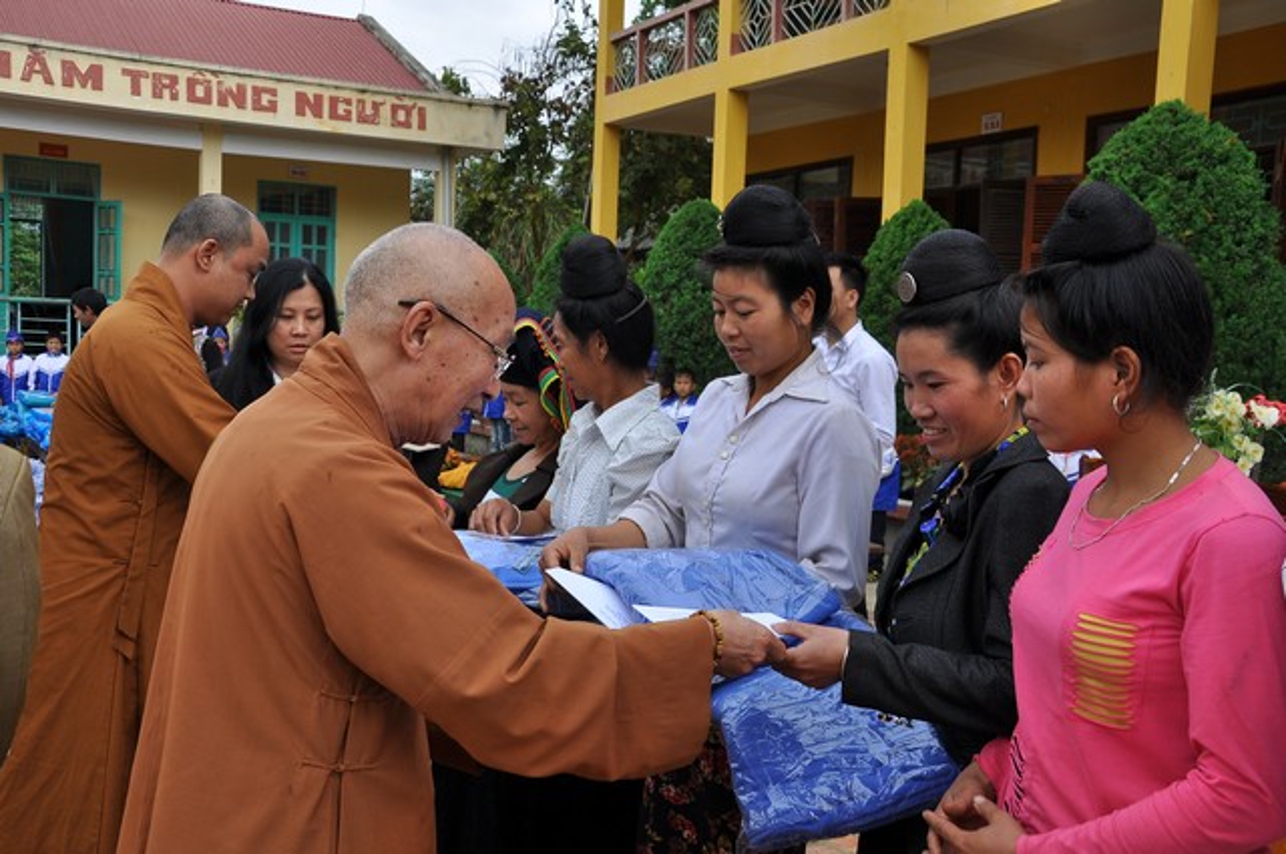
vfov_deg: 35.4
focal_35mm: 38
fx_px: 1338
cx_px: 643
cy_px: 427
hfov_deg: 51.3
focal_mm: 25
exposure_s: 1/125
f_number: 7.1
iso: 200
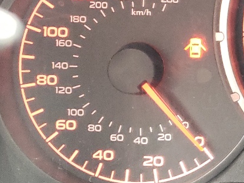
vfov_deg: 14.7
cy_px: 26
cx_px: 390
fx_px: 705
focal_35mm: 100
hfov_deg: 17.3
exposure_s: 1/33
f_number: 1.5
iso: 413
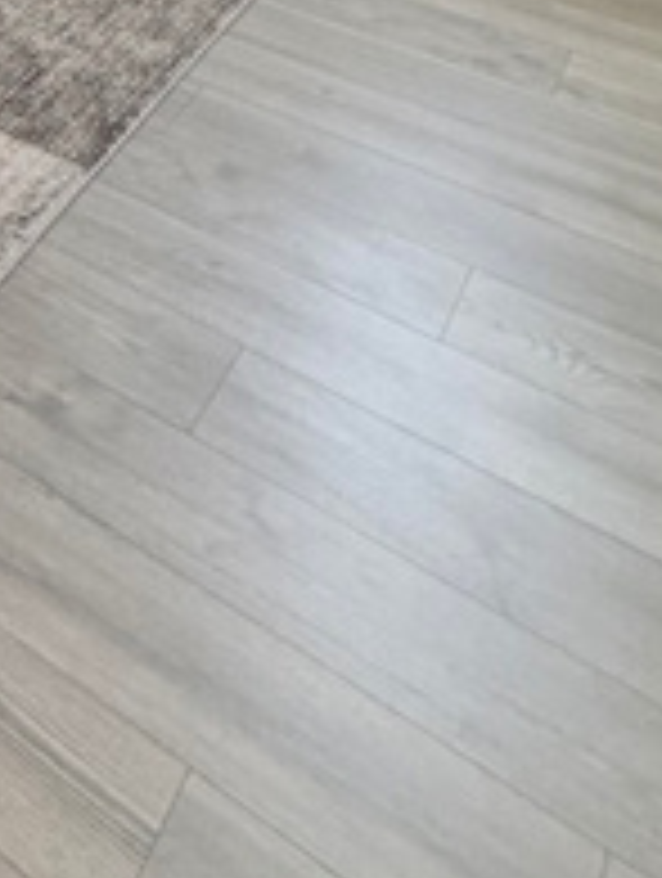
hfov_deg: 21.2
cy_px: -603
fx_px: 1398
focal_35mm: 55
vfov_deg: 23.3
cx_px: -405
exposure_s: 1/60
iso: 200
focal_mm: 2.22
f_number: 2.2
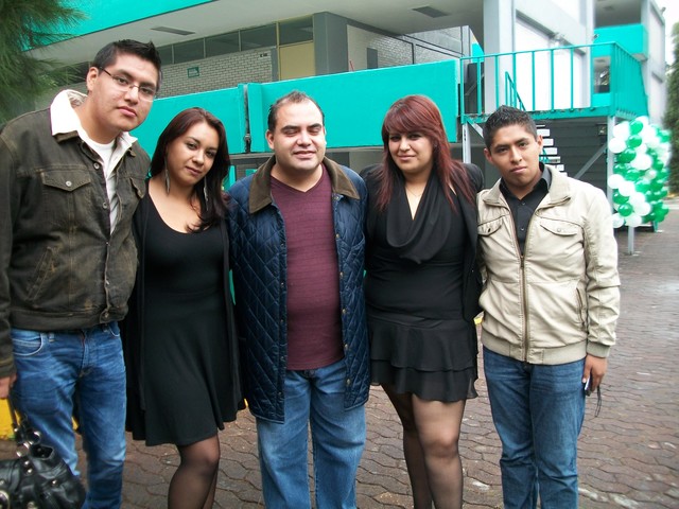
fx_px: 628
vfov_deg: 44.2
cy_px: 254
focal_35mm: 32
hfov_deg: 56.8
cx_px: 340
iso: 80
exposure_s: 1/50
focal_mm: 5.7
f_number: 2.9
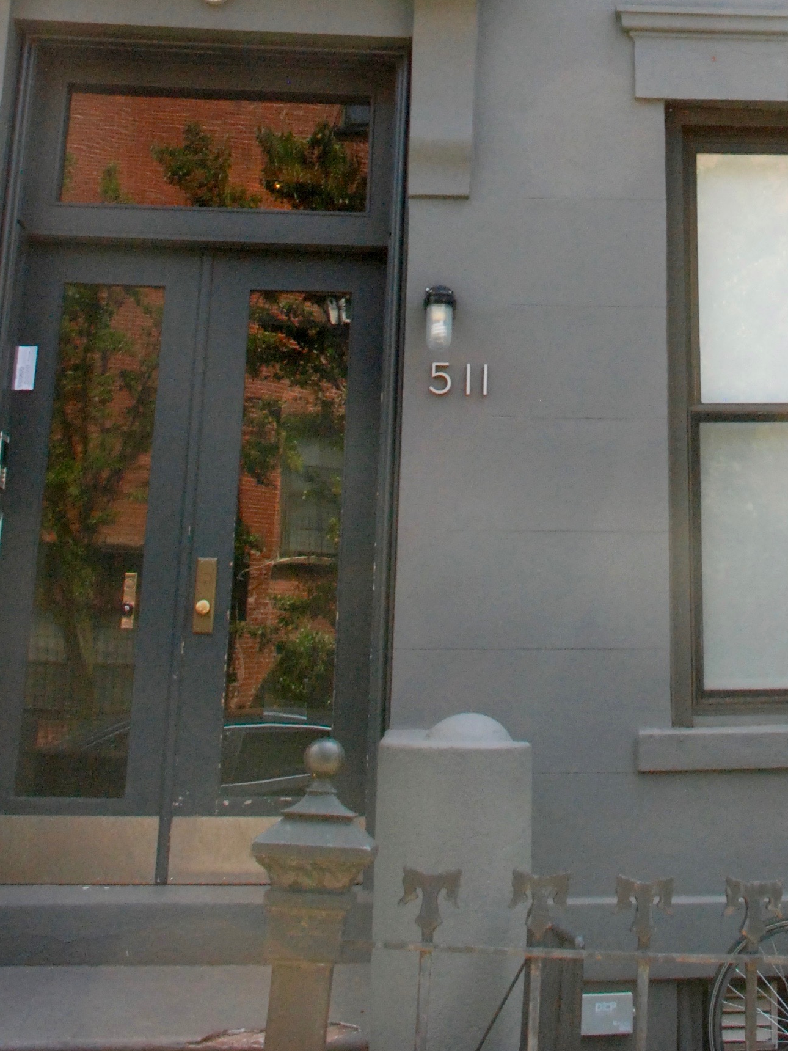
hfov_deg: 22.2
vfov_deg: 27.3
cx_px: 654
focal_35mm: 65
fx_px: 1973
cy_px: -110
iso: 1000
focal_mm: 20
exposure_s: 1/250
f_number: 8
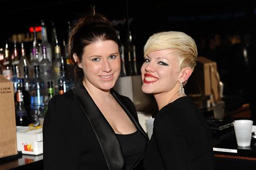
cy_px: 85
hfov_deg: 32.4
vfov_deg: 21.9
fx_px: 441
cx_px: 128
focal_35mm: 62
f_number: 5.6
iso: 800
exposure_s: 1/250
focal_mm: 62
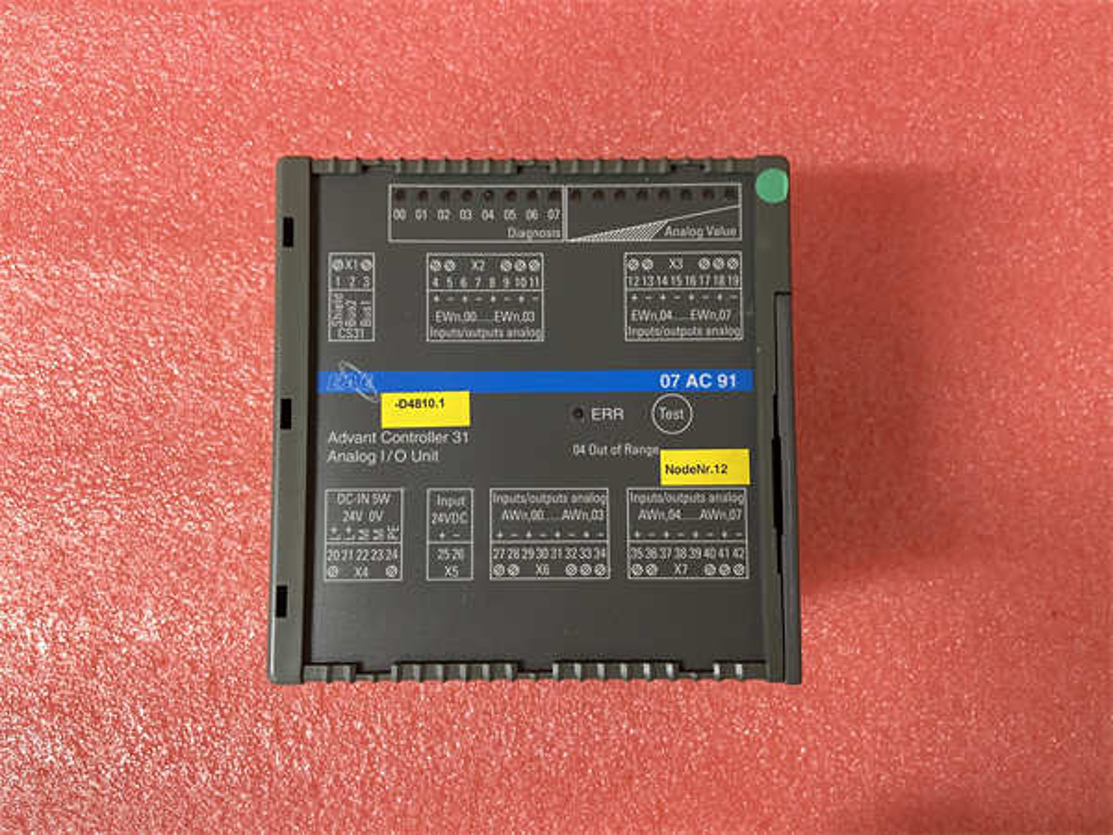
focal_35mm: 26
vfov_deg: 53.1
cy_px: 418
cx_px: 556
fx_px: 836
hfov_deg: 67.3
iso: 250
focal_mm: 4.25
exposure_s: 1/50
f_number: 1.8
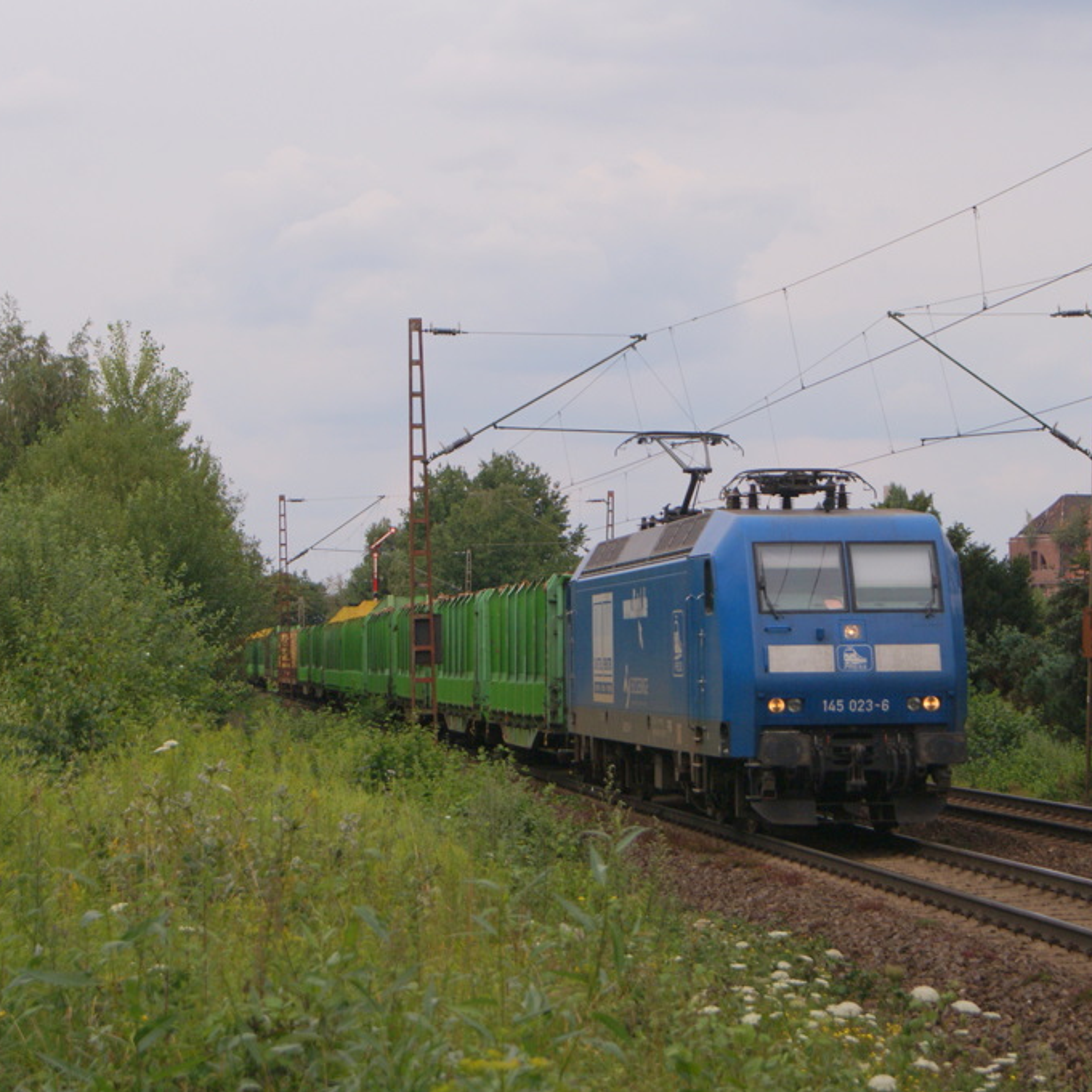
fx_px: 3770
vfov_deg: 16.5
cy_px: 548
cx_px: 643
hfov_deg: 16.5
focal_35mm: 106
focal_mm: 55
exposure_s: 1/1000
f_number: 10
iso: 200
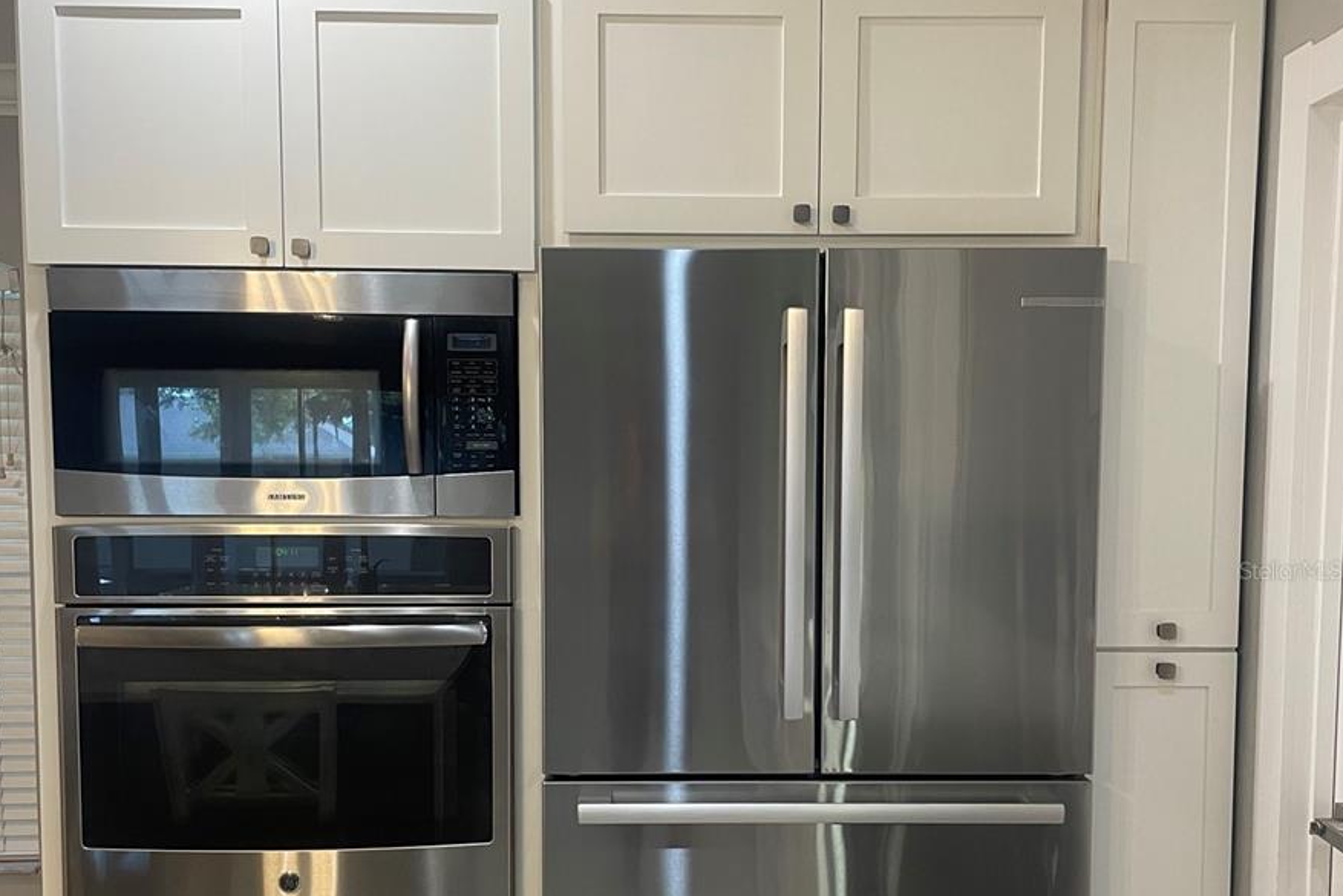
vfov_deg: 35.7
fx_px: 1380
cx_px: 658
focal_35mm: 37
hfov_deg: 51.9
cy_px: 570
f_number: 1.6
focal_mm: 4.2
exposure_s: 1/60
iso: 125
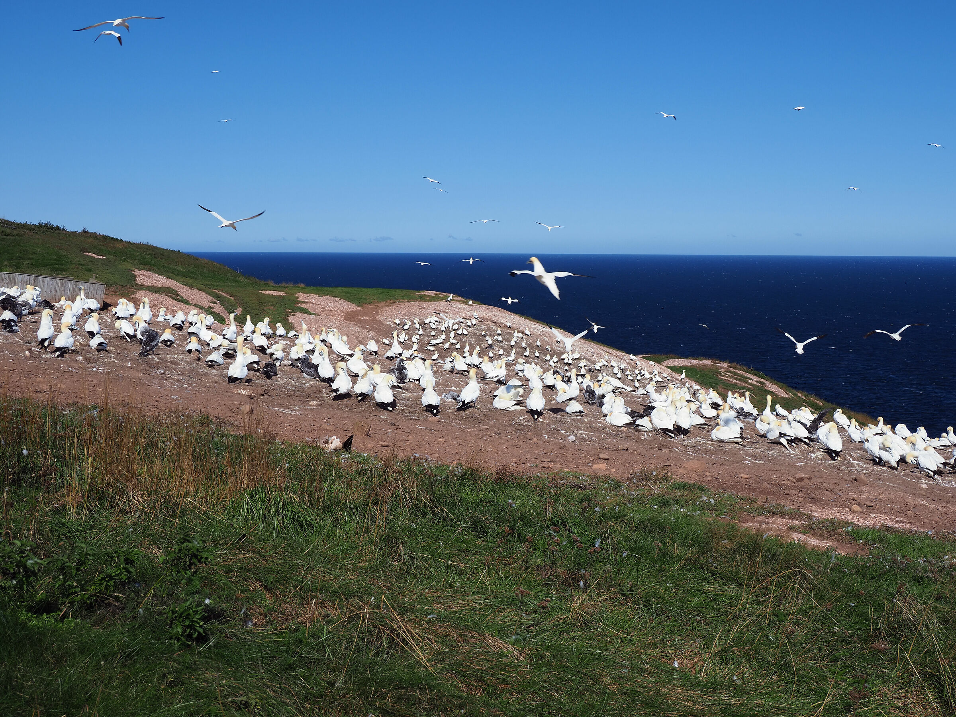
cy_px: 358
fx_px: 1381
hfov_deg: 38.2
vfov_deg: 29.1
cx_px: 478
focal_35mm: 50
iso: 200
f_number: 8
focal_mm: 25
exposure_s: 1/250
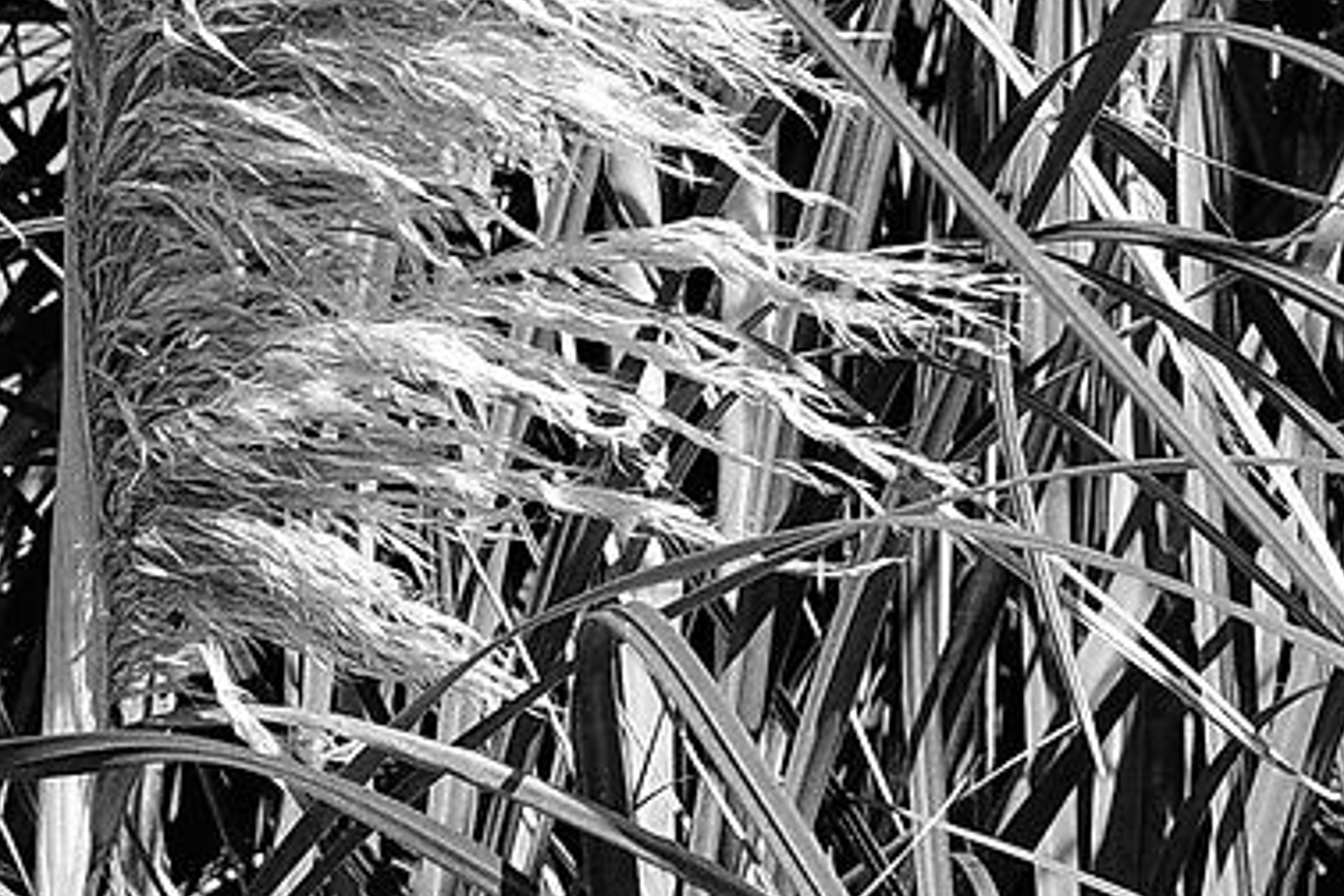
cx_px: 2404
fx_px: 9482
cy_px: -1906
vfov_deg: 5.1
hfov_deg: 7.8
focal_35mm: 254
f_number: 5.6
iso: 200
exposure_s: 1/833
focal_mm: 26
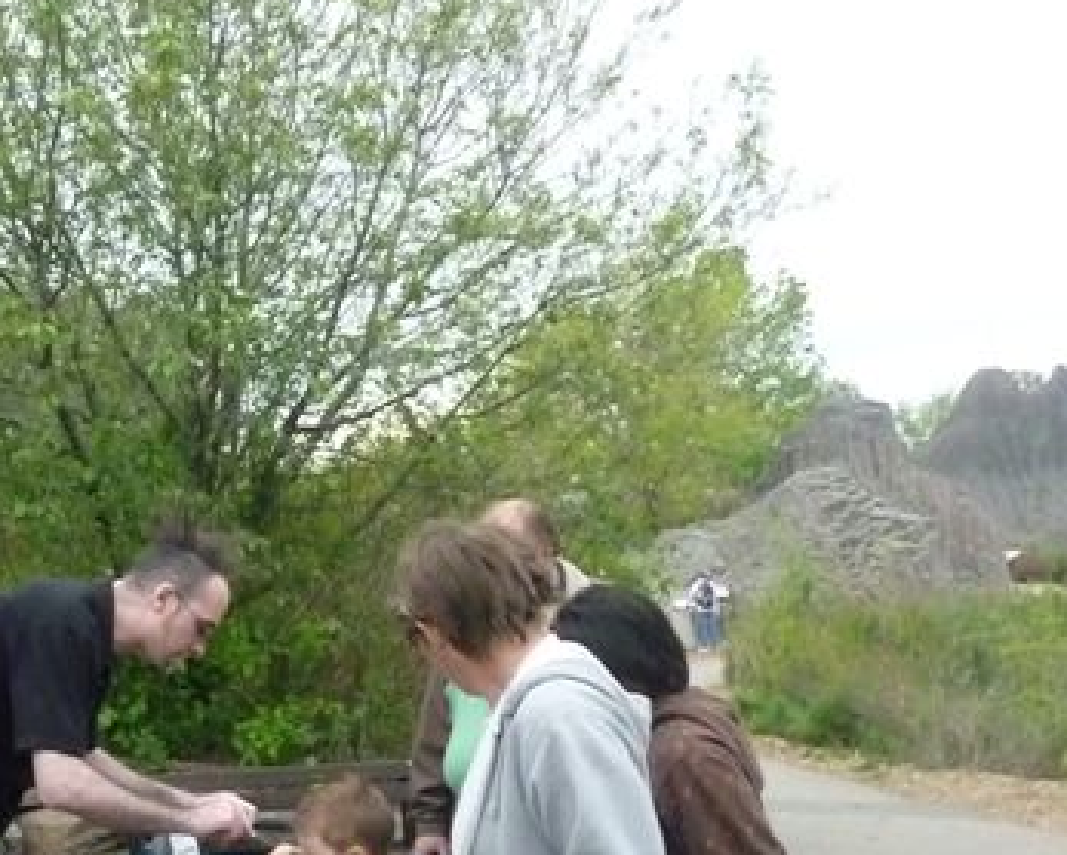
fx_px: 1422
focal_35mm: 45
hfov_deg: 39.8
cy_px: 591
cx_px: 240
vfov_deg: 33.1
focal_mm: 4.5
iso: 1600
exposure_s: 1/250
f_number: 10
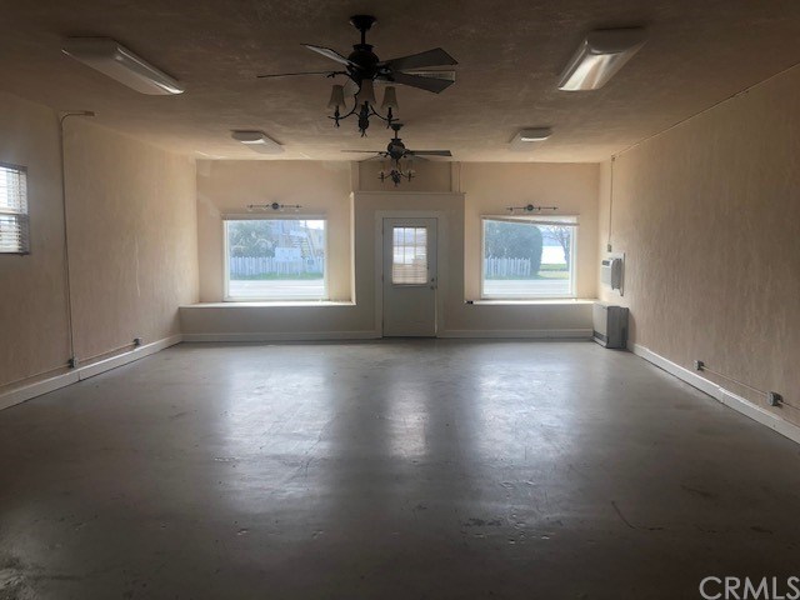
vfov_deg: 49.7
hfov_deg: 63.4
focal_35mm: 28
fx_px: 647
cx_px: 400
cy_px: 300
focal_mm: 3.99
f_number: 1.8
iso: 25
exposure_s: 1/120
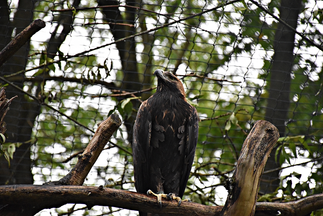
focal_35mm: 211
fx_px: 1894
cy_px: 108
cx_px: 162
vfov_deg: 6.5
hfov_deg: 9.7
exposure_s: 1/500
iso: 3200
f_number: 5.6
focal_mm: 140
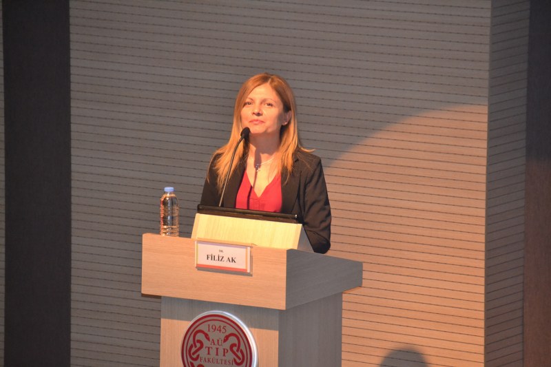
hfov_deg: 6.9
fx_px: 4590
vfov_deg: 4.6
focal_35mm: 300
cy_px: 184
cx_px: 276
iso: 3200
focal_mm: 200
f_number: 6.3
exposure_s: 1/60
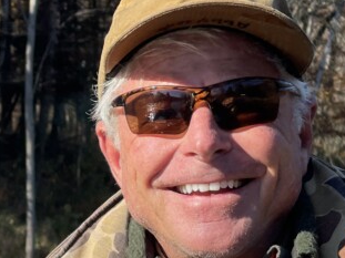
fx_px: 2102
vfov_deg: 7.0
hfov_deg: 9.4
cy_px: 295
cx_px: 139
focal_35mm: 211
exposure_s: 1/827
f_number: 2.2
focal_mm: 7.5
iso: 32
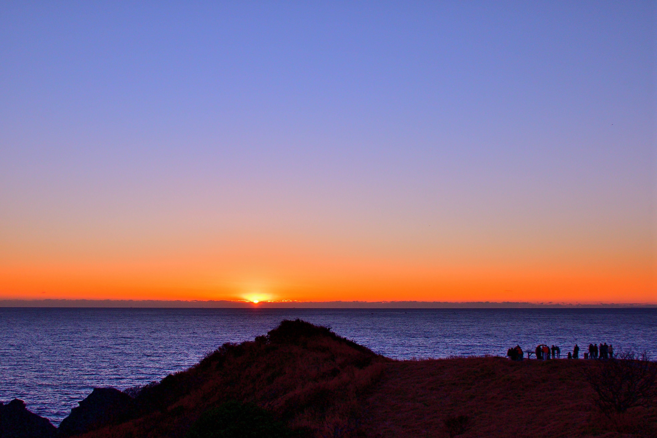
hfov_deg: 48.5
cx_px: 328
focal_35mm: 40
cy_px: 219
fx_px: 730
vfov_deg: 33.4
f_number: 8
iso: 200
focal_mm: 20
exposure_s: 1/500
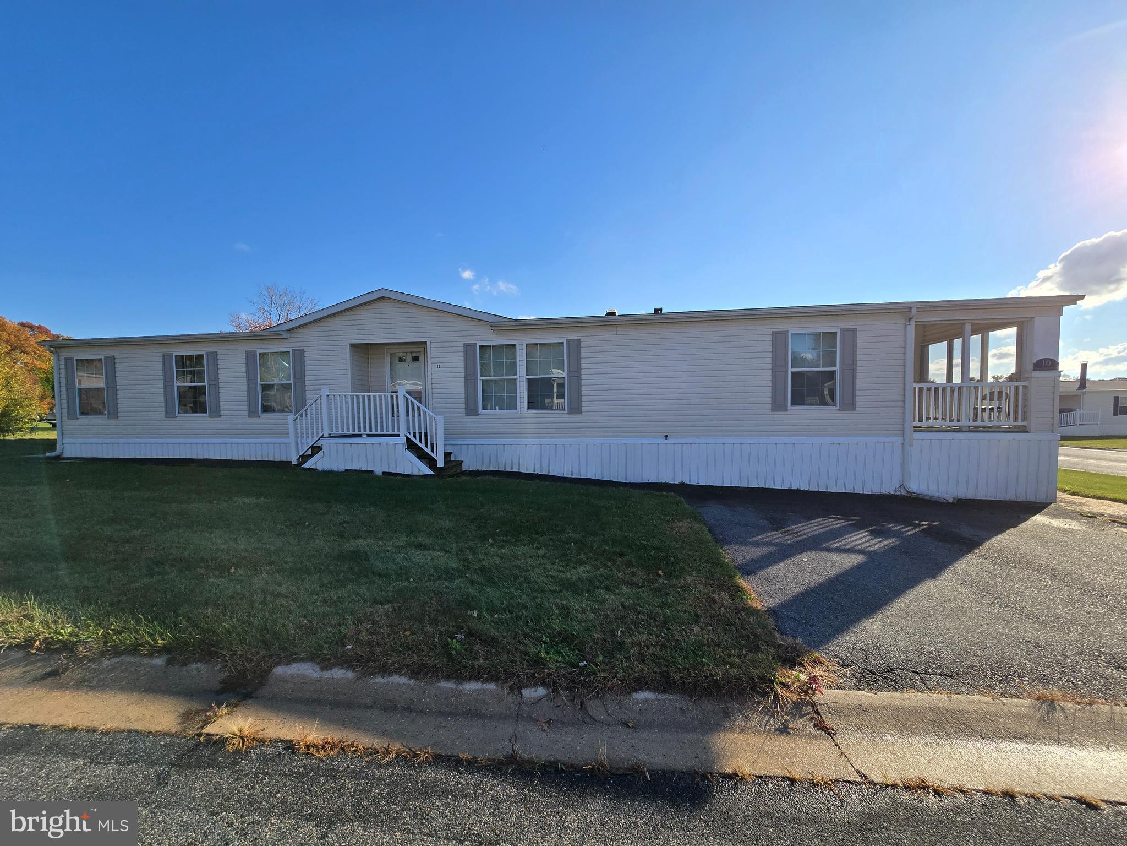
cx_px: 564
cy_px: 423
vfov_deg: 89.9
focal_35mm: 13
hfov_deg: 106.2
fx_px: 423
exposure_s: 1/2365
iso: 50
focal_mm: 2.2
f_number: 2.2
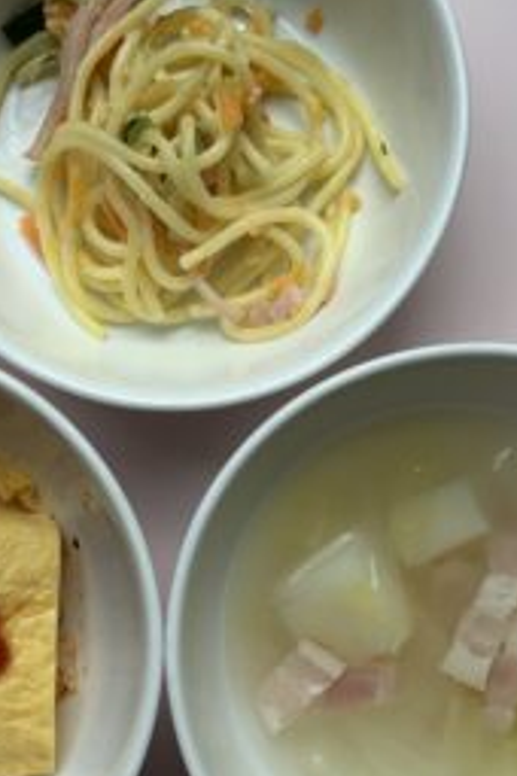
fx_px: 1142
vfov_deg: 37.5
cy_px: 409
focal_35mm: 53
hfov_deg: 25.3
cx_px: 158
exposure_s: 1/165
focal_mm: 4.25
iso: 25
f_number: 1.8
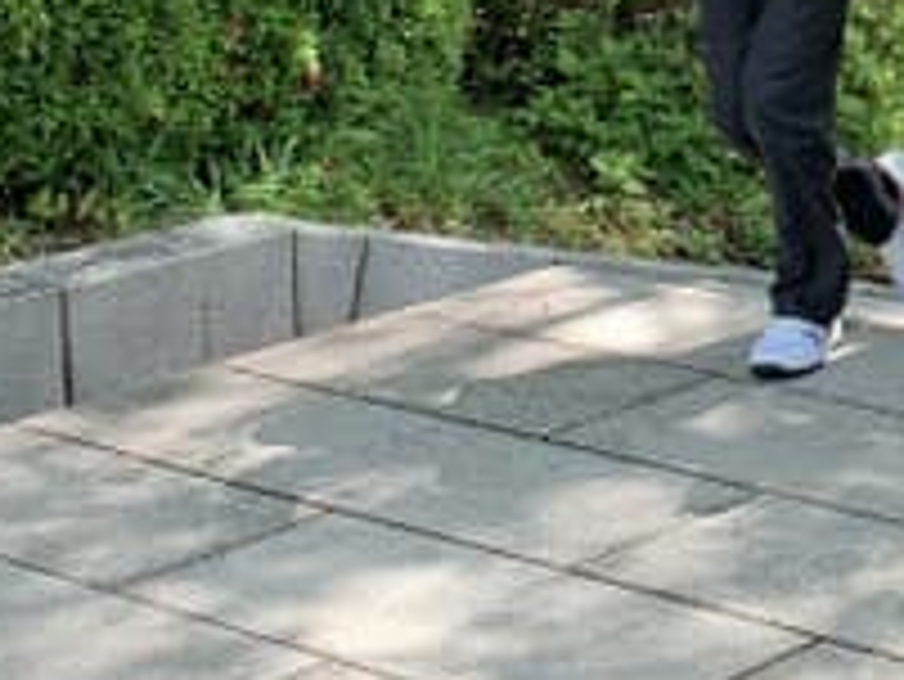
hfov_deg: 15.1
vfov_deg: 11.7
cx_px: 1196
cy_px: -167
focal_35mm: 124
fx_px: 3240
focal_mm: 4.25
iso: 25
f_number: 1.8
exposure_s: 1/433
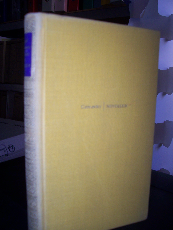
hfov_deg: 41.8
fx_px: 227
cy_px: 115
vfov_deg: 54.0
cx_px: 86
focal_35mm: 34
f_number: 2.7
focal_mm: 5.6
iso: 80
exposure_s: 1/60
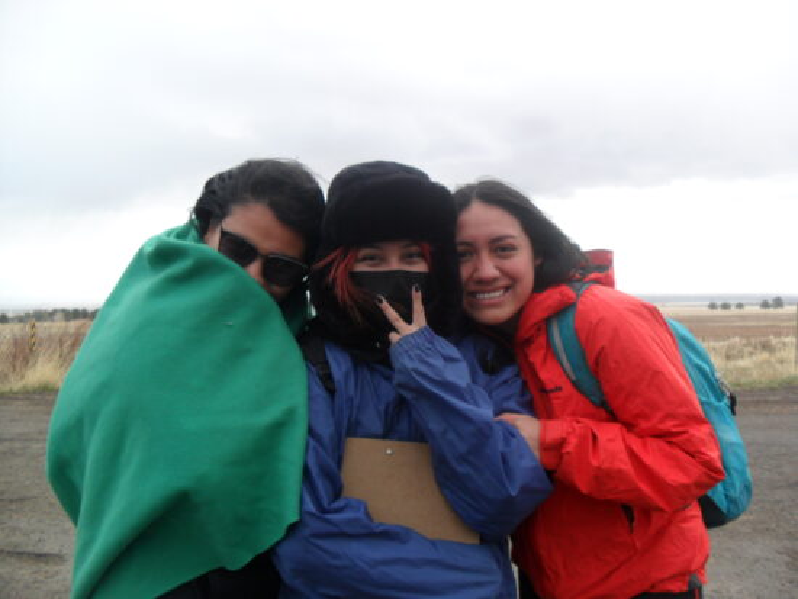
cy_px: 300
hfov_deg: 52.6
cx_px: 399
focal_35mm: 35
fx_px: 807
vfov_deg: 40.7
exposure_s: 1/500
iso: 80
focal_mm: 6.3
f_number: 3
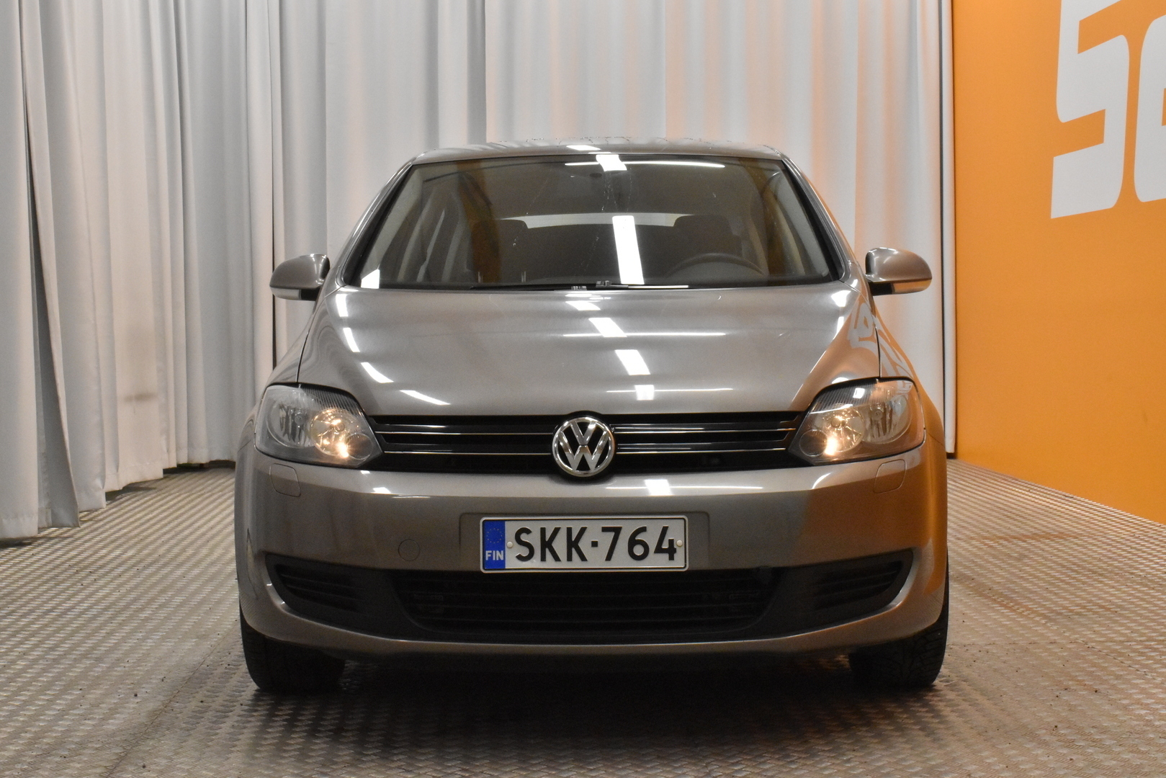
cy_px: 389
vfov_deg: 23.8
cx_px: 583
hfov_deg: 35.0
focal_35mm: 57
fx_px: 1846
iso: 3200
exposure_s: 1/50
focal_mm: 38
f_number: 25
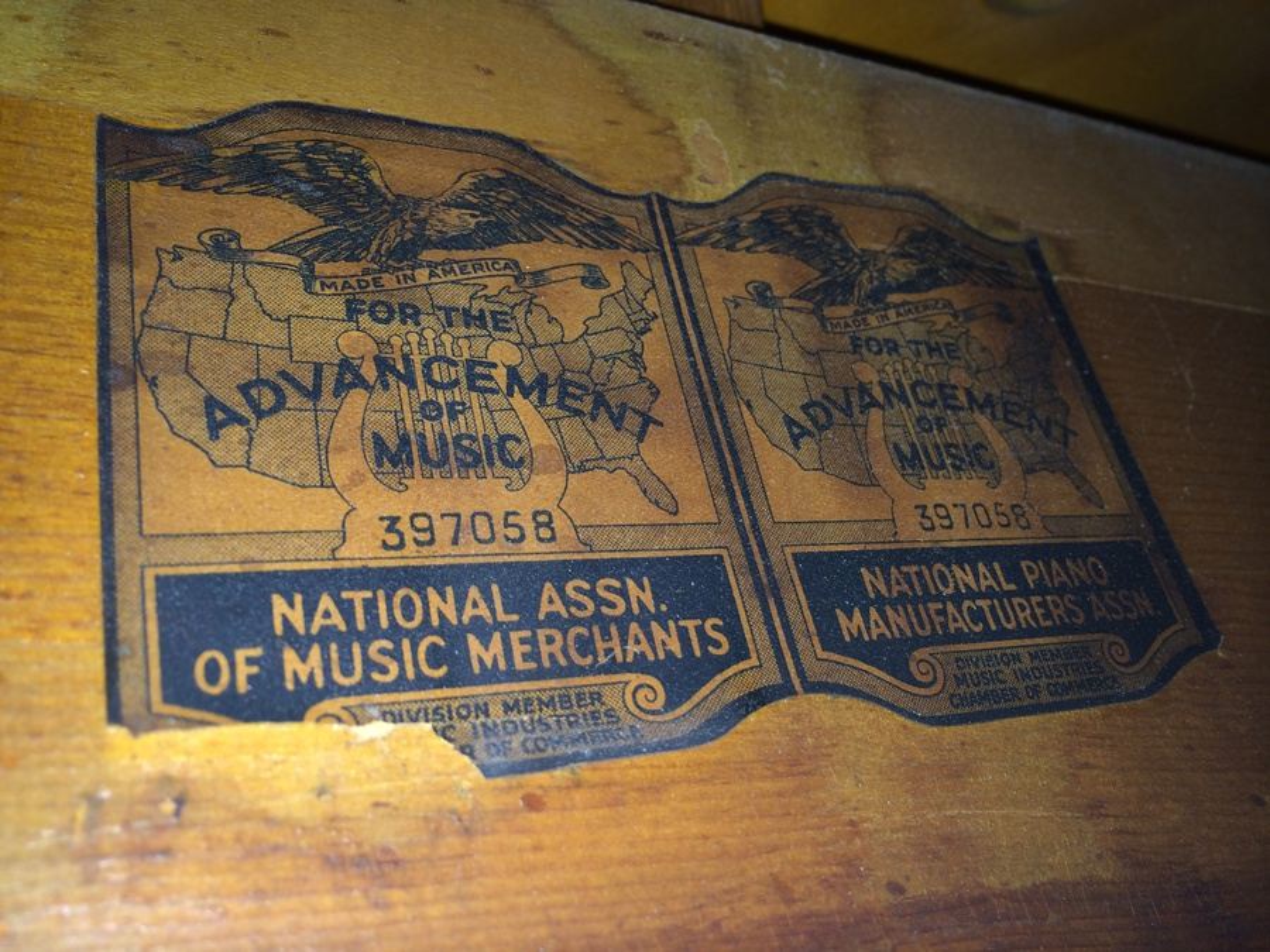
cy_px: 476
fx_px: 1101
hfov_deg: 60.0
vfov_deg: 46.8
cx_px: 635
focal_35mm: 30
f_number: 2.2
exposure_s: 1/81
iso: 32
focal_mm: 4.12
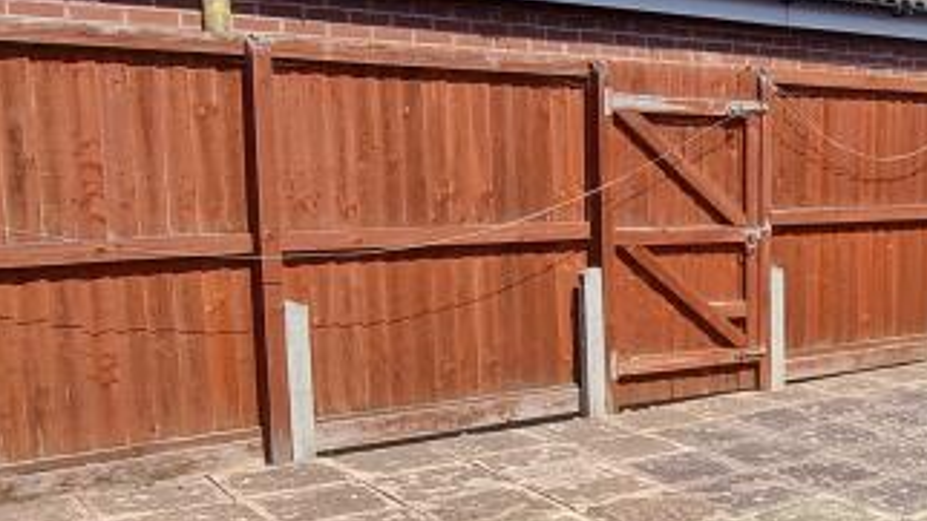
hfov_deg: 40.2
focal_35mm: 45
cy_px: 337
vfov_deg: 26.4
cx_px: 915
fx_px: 1106
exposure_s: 1/1352
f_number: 2.2
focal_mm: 2.2
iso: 50
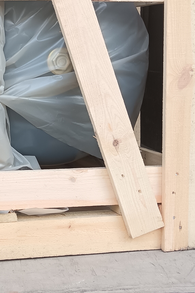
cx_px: 16
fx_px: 772
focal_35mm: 95
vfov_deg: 21.4
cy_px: 105
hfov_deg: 14.2
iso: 126
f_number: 1.9
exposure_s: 1/100
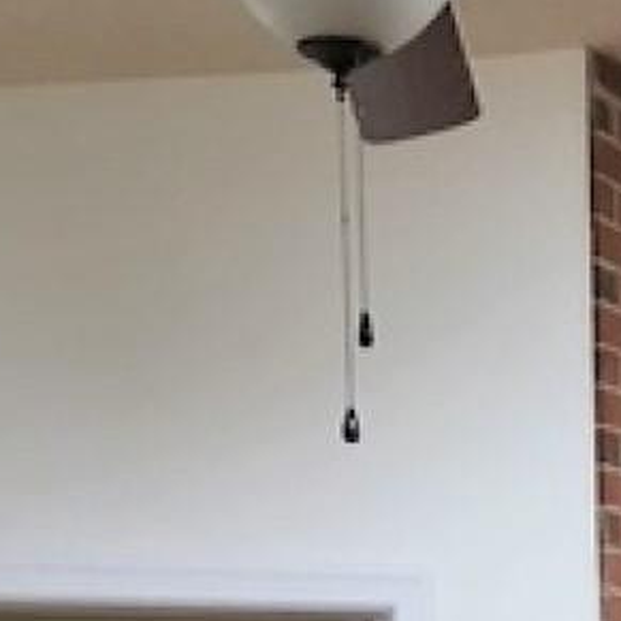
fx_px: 2578
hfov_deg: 13.4
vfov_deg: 13.0
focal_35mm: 127
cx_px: 708
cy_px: 939
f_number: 2.2
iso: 50
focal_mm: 4.15
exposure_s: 1/30
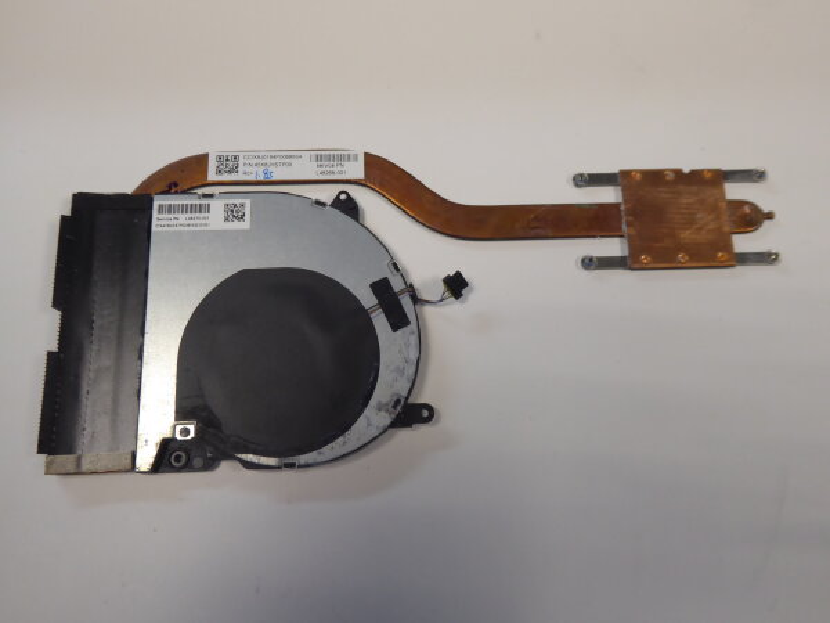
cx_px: 415
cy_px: 312
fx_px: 695
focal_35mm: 29
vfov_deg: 48.2
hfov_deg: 61.7
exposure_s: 1/60
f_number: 3.5
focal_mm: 5
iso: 250
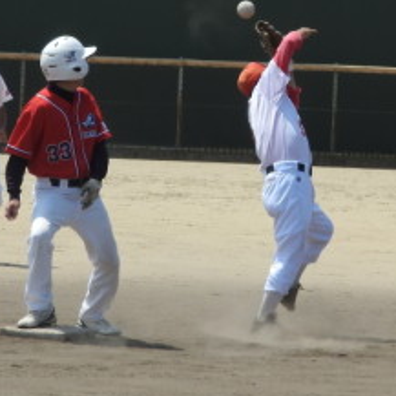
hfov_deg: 4.0
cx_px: 226
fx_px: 5695
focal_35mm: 440
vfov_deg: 4.0
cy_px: 73
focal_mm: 32.2
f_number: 5.3
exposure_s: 1/640
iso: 100
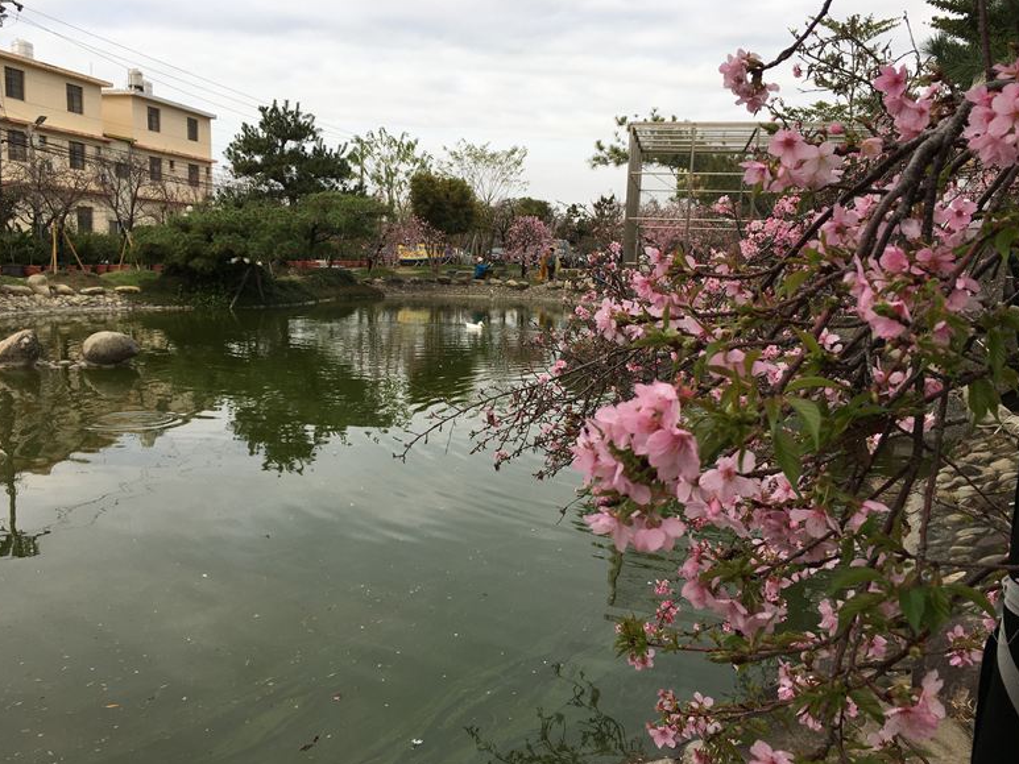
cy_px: 386
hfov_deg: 60.0
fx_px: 883
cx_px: 509
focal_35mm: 30
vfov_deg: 46.8
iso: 25
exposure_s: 1/739
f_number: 2.2
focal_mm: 4.15
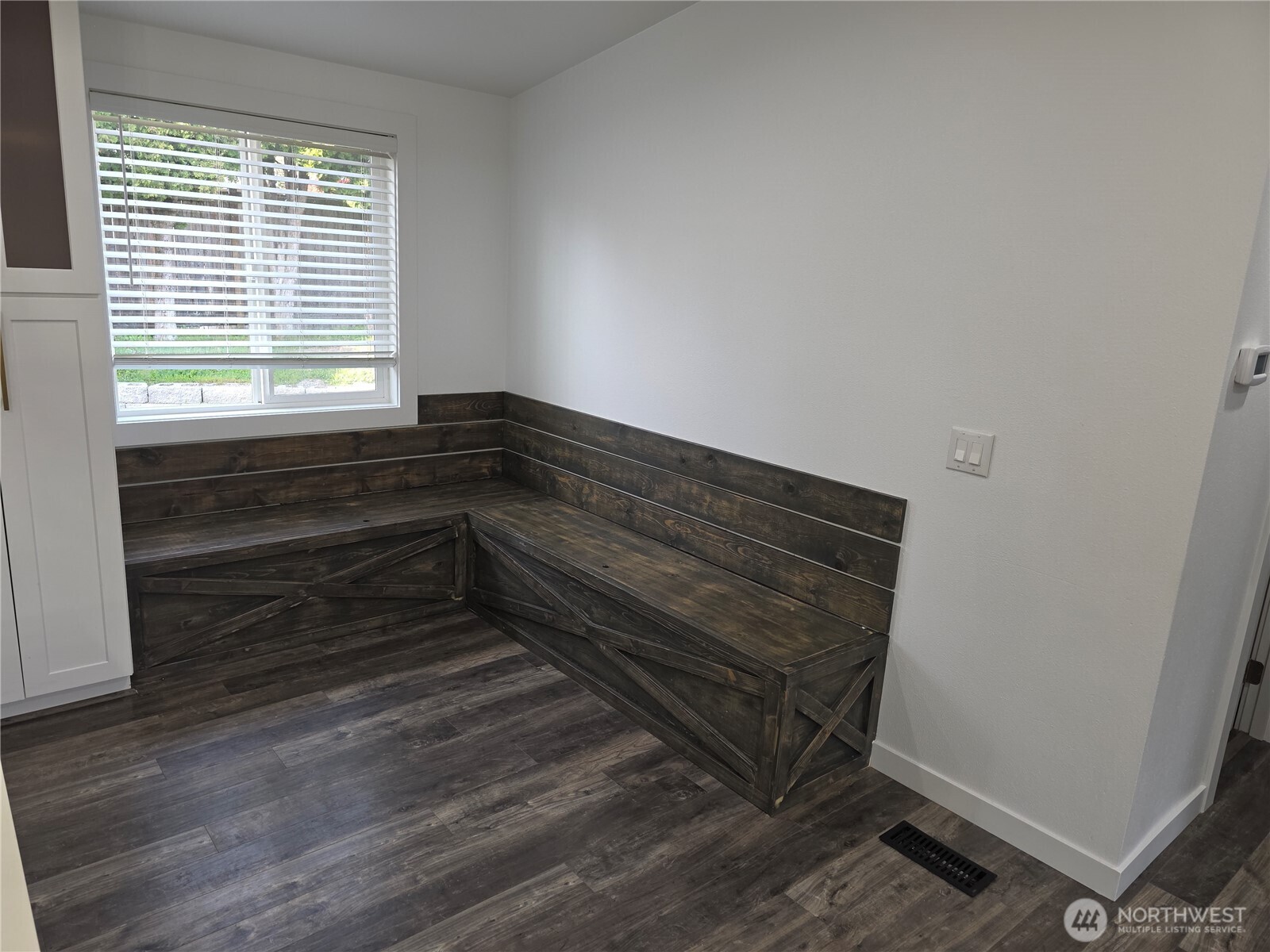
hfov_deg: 73.9
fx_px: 844
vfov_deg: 58.9
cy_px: 476
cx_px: 635
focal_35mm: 23
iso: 50
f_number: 1.7
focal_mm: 6.3
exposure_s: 1/60
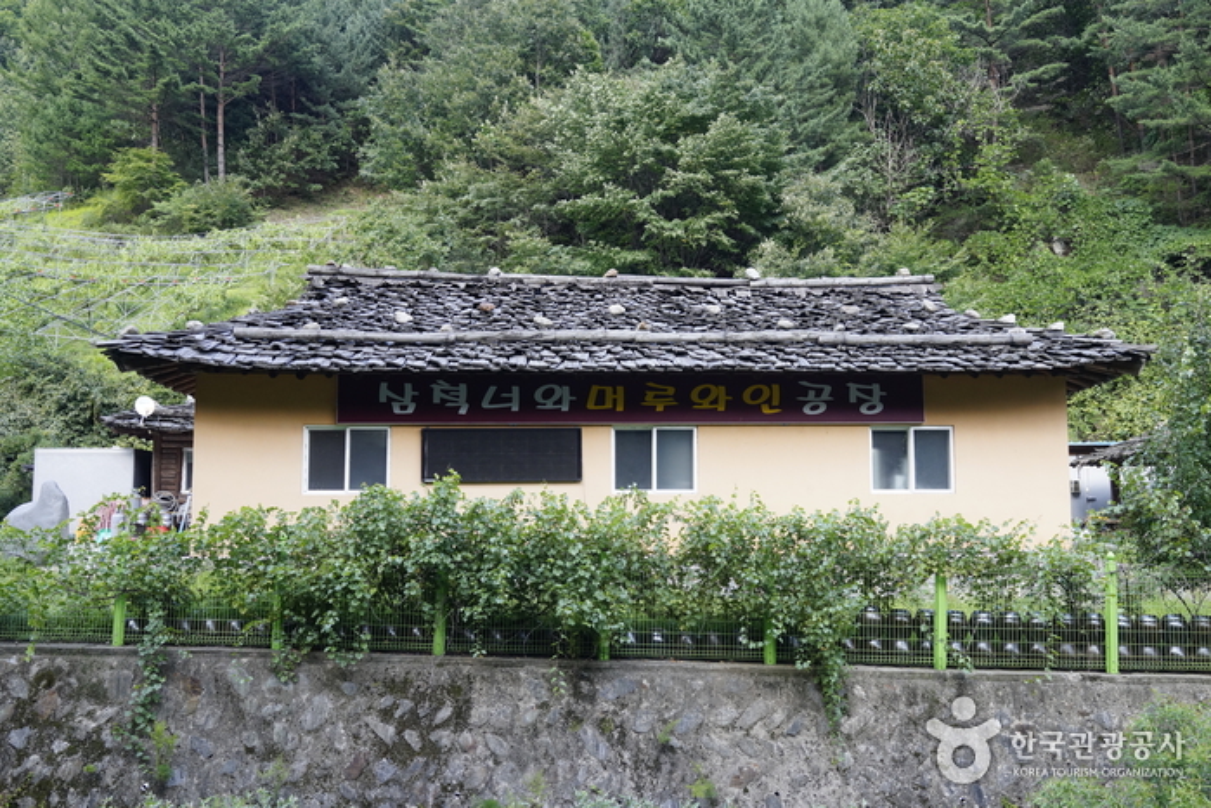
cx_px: 606
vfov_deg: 37.9
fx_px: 1177
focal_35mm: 35
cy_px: 404
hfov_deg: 54.4
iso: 800
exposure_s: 1/320
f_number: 4
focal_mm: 35
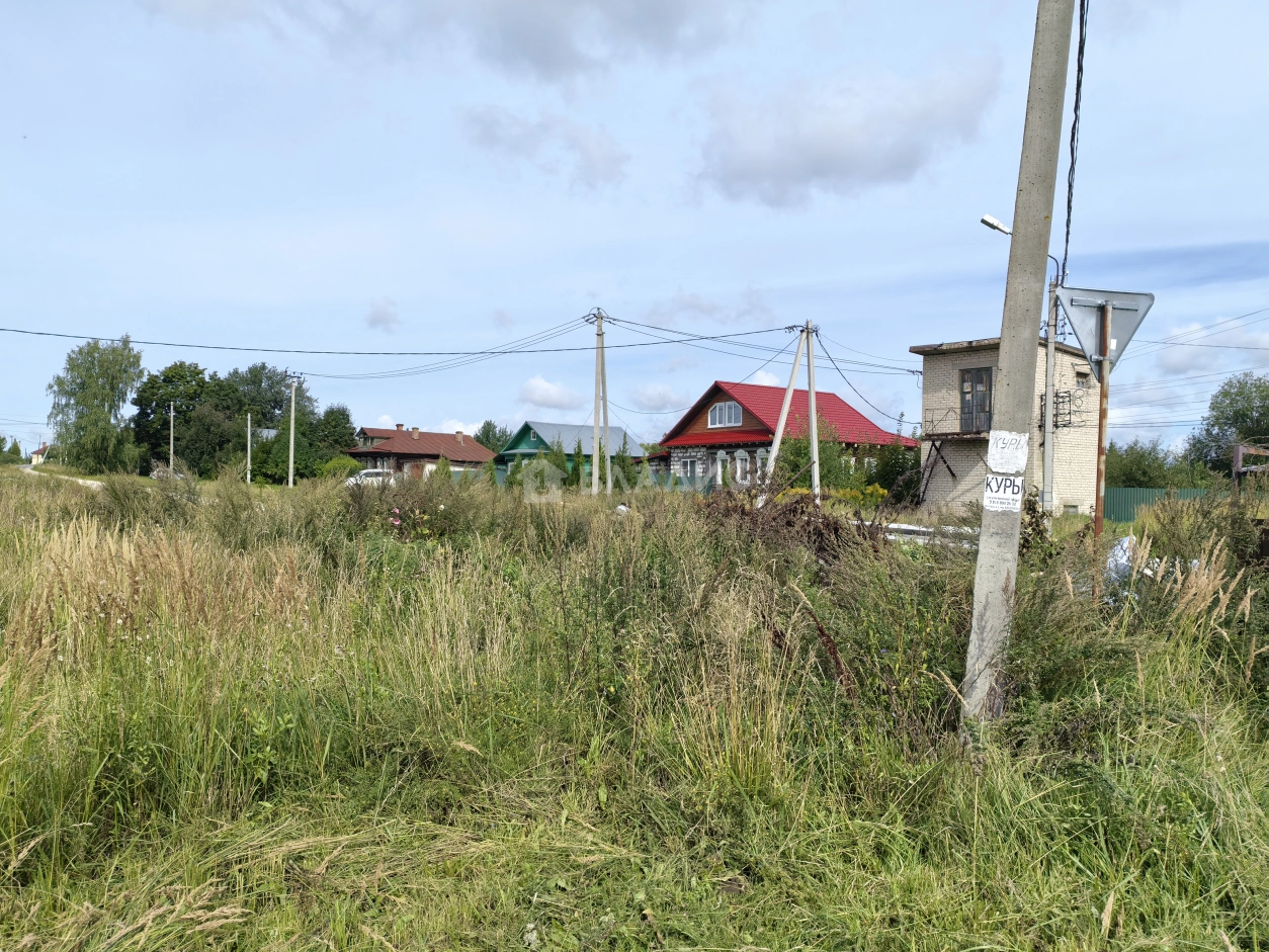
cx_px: 634
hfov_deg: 65.3
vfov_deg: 51.4
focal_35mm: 27
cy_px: 476
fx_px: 990
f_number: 1.9
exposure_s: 1/2506
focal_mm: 5.52
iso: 50
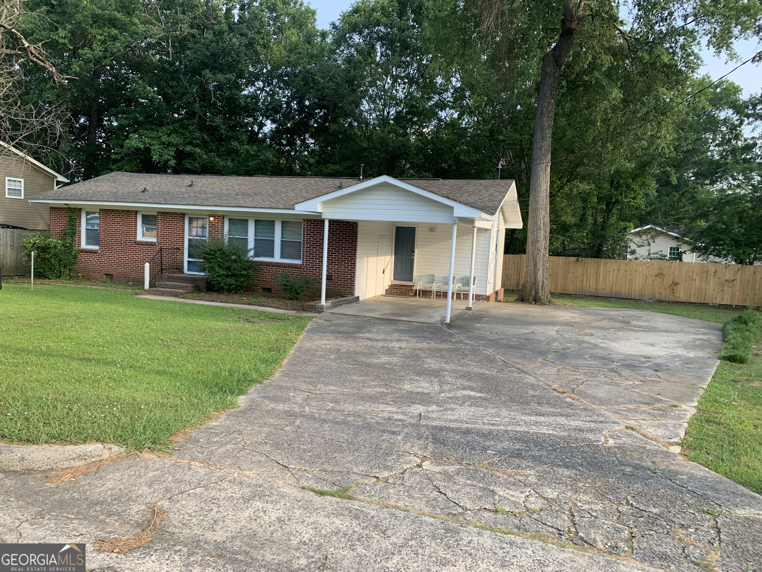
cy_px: 286
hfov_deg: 67.3
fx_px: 572
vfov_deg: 53.1
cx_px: 381
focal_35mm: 26
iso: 25
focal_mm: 4.25
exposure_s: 1/220
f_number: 1.8
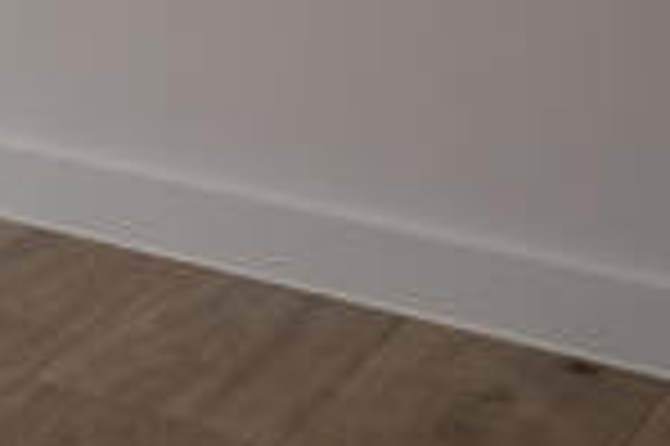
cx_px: -1416
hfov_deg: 10.9
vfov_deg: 11.0
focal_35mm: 110
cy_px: -516
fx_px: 2045
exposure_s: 1/30
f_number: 11
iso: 400
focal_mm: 16
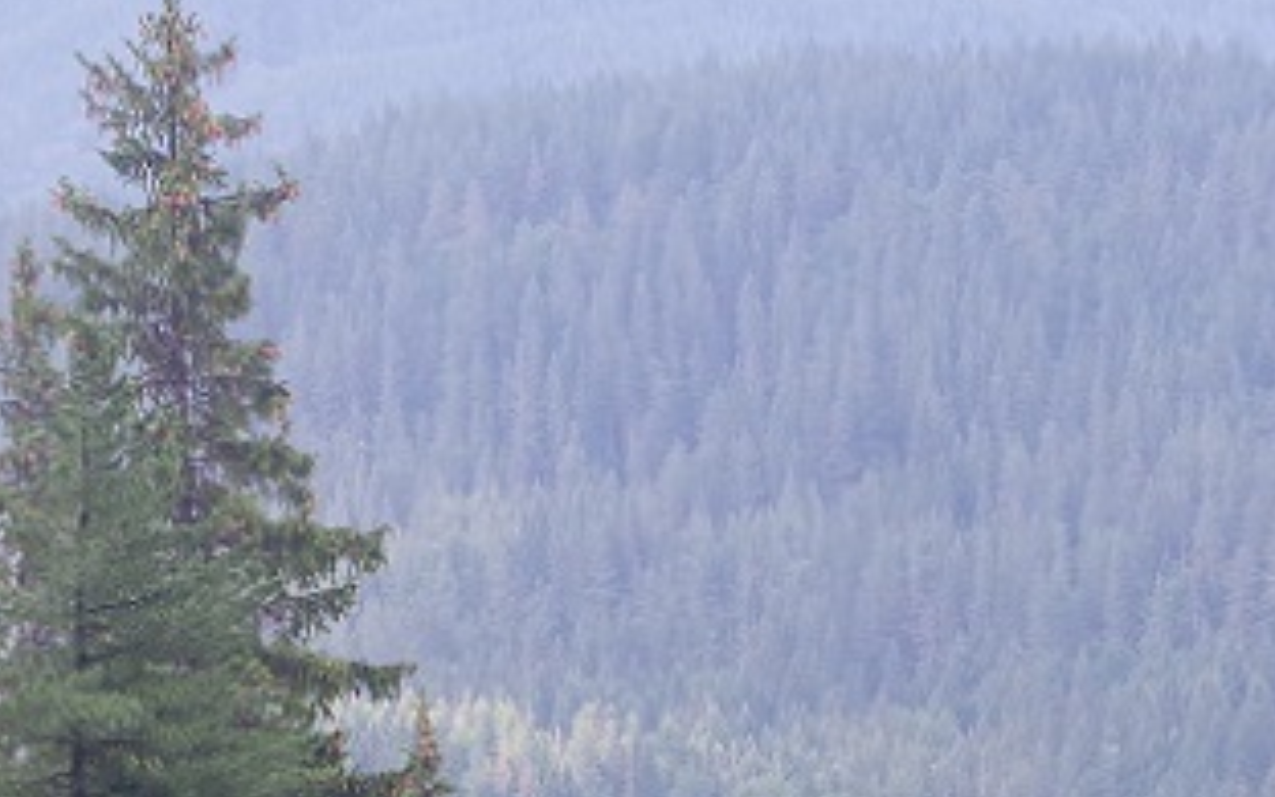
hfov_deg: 7.2
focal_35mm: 290
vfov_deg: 4.5
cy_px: 1655
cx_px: 1058
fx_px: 10077
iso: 400
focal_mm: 47.5
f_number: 7.1
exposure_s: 1/250
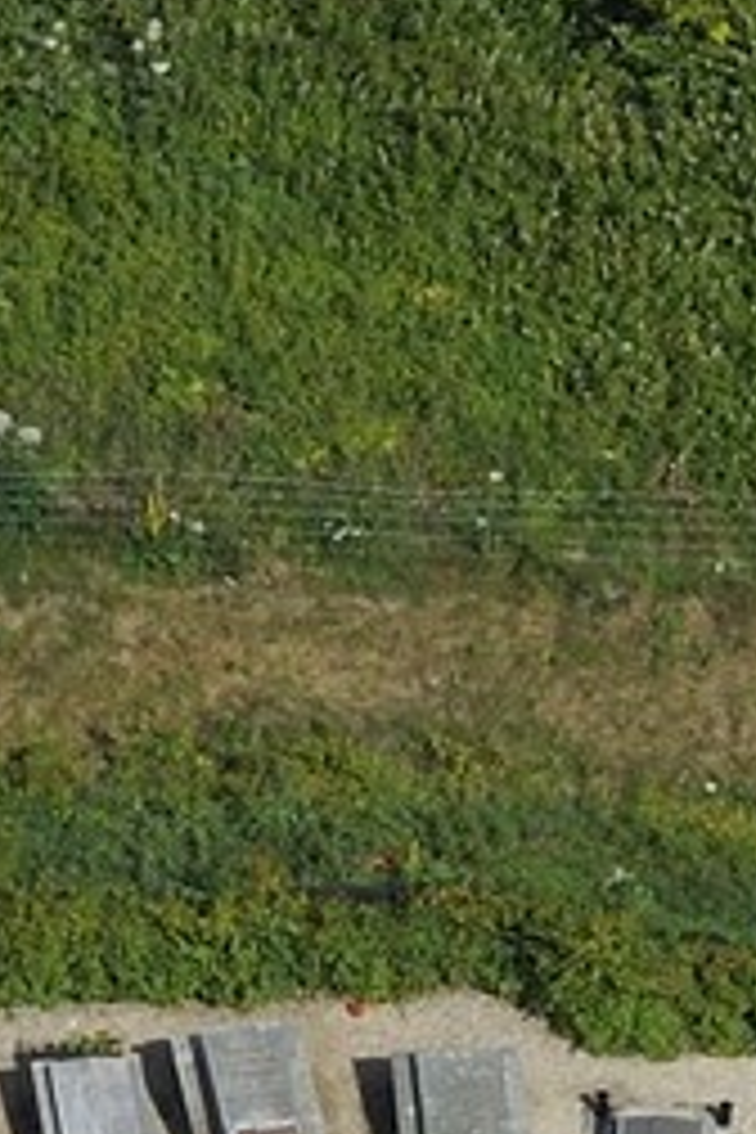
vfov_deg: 2.3
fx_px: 28001
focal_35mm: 889
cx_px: -1595
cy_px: 2498
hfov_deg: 1.5
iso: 400
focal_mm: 140
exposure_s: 1/1000
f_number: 10
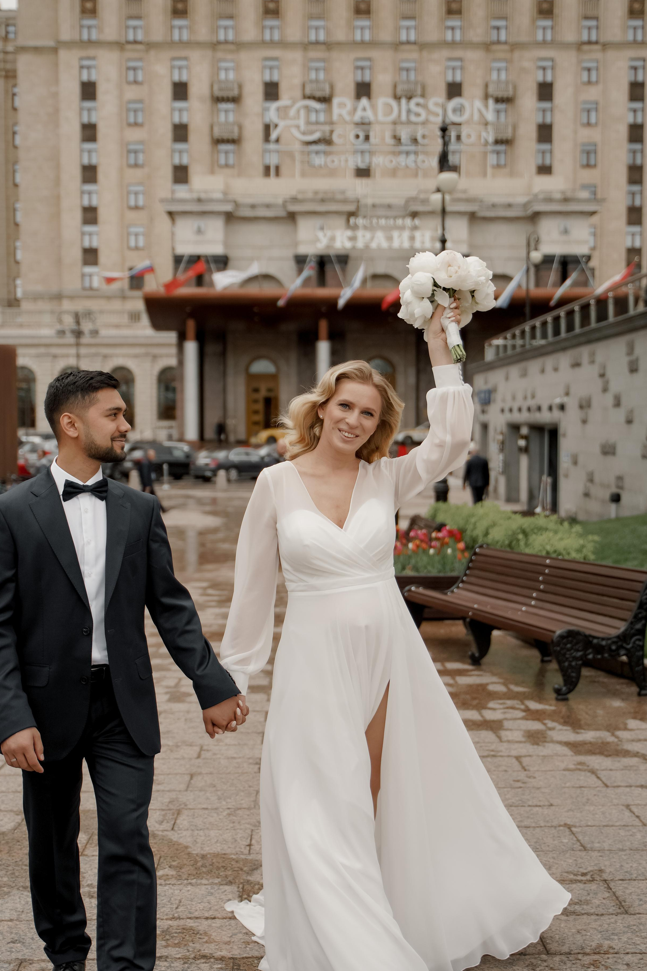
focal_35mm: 44
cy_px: 521
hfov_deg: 30.5
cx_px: 333
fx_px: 1186
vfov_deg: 44.5
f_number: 2.8
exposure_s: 1/3200
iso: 200
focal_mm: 39
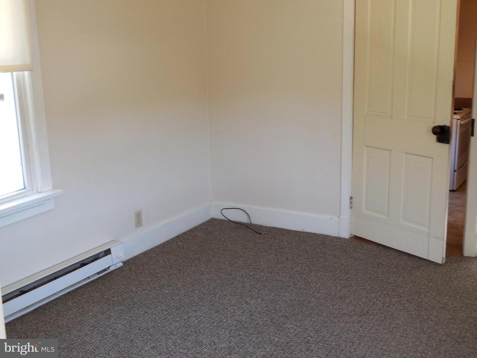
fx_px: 634
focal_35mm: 46
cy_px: 179
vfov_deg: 31.5
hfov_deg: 41.2
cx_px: 238
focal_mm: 8.2
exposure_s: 1/30
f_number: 3.8
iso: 220
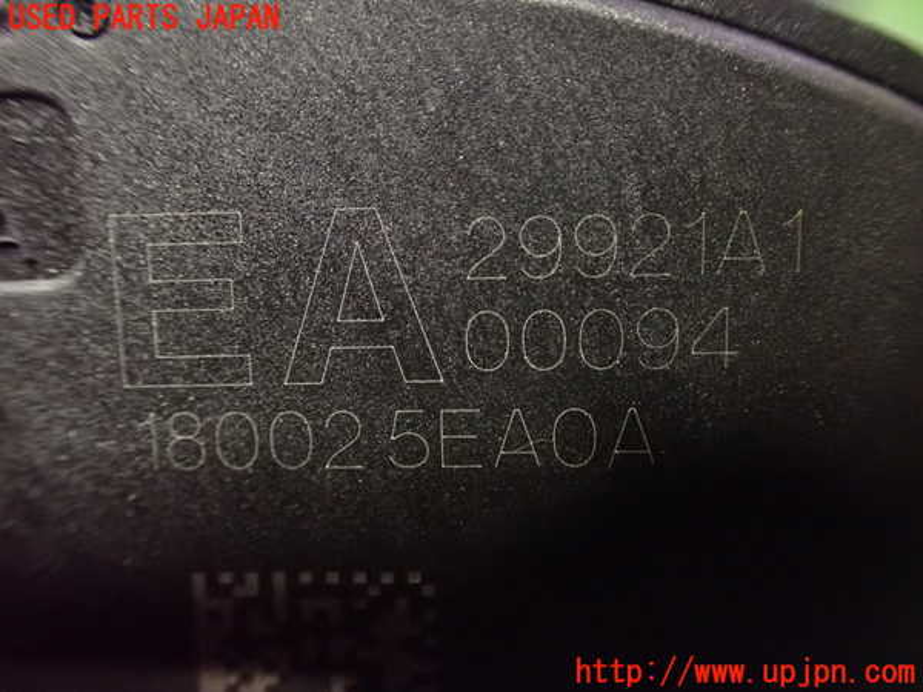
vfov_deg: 46.8
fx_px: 800
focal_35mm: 30
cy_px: 346
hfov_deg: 60.0
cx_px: 462
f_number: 2.3
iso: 1600
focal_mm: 5.4
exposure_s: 1/25
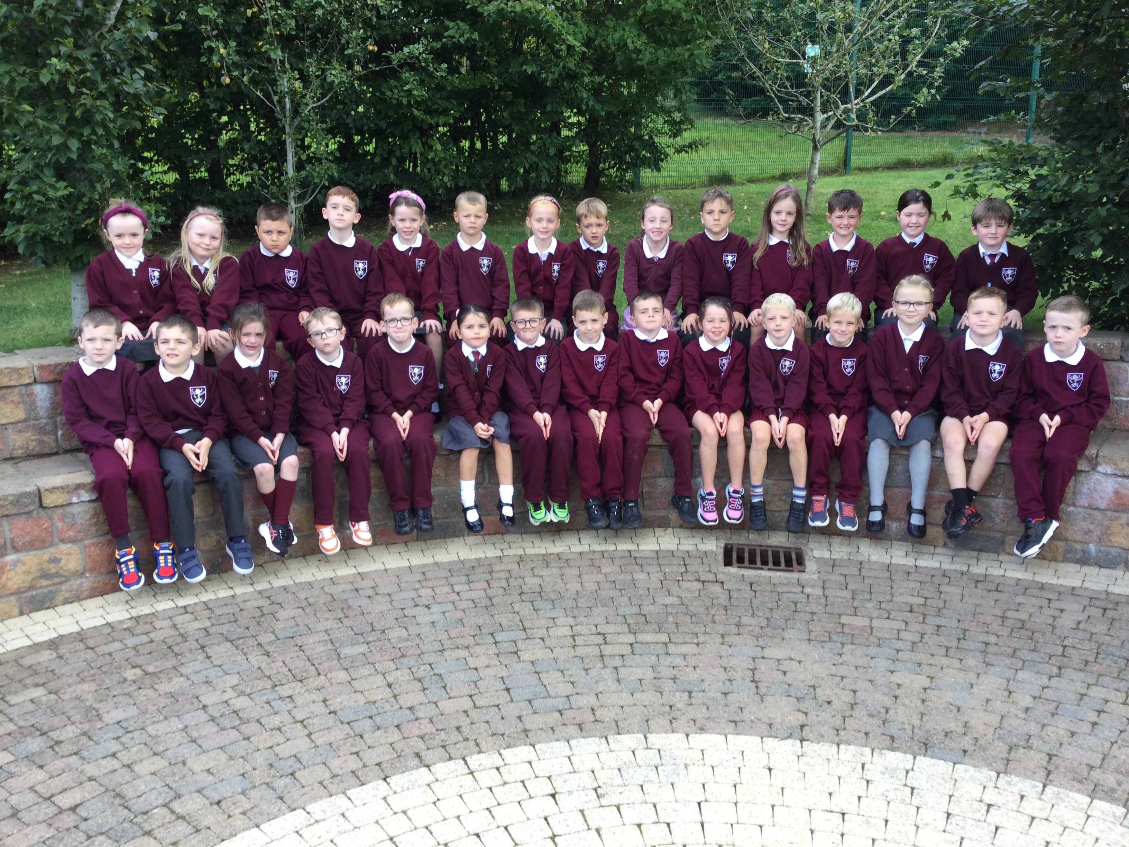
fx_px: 1011
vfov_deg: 45.4
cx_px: 564
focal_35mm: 31
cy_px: 424
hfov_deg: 58.4
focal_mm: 3.3
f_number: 2.4
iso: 25
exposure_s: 1/103
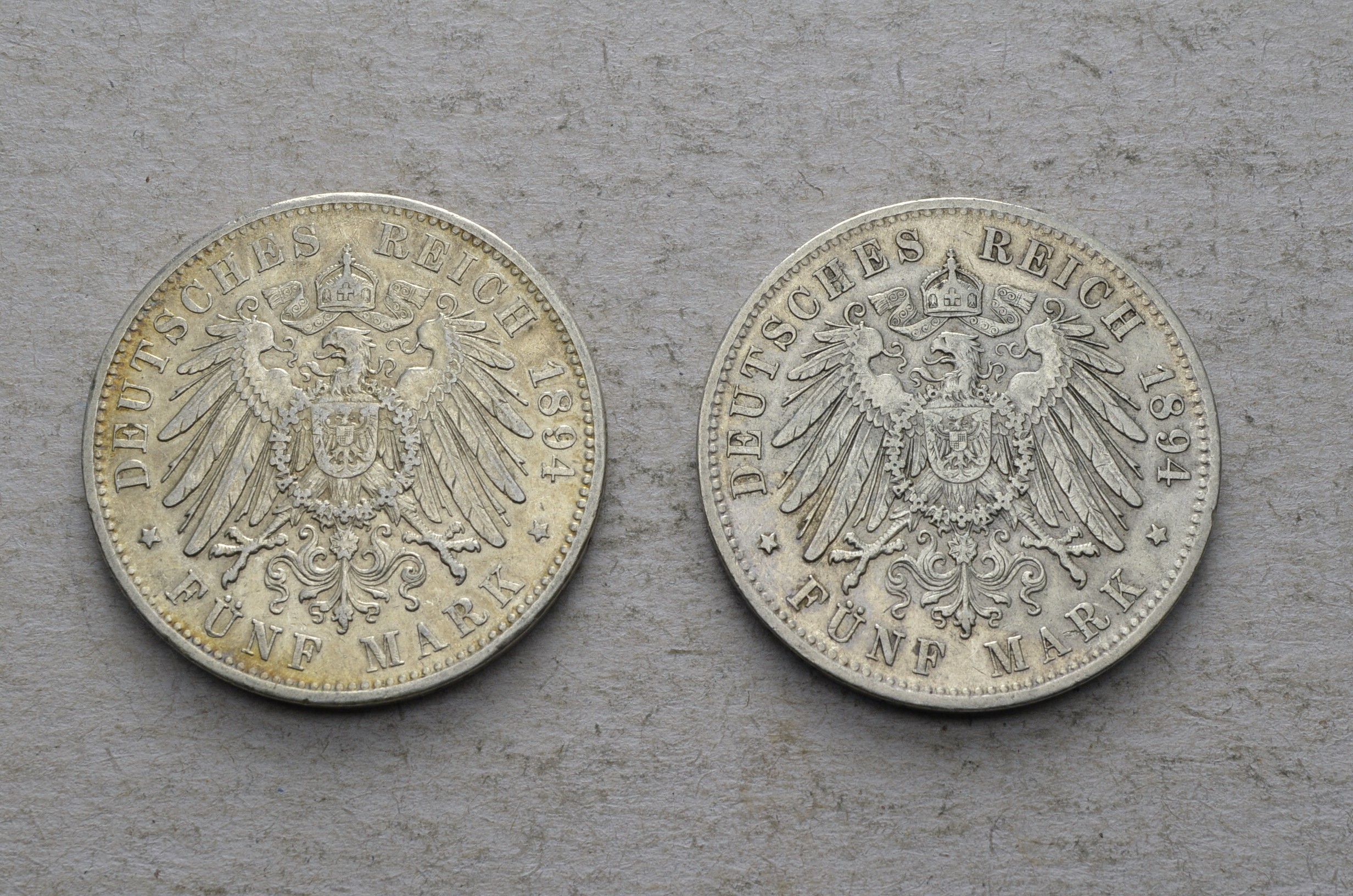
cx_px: 676
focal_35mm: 69
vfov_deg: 19.6
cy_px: 448
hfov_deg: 29.3
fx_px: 2588
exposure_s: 1/250
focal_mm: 46
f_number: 14
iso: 400
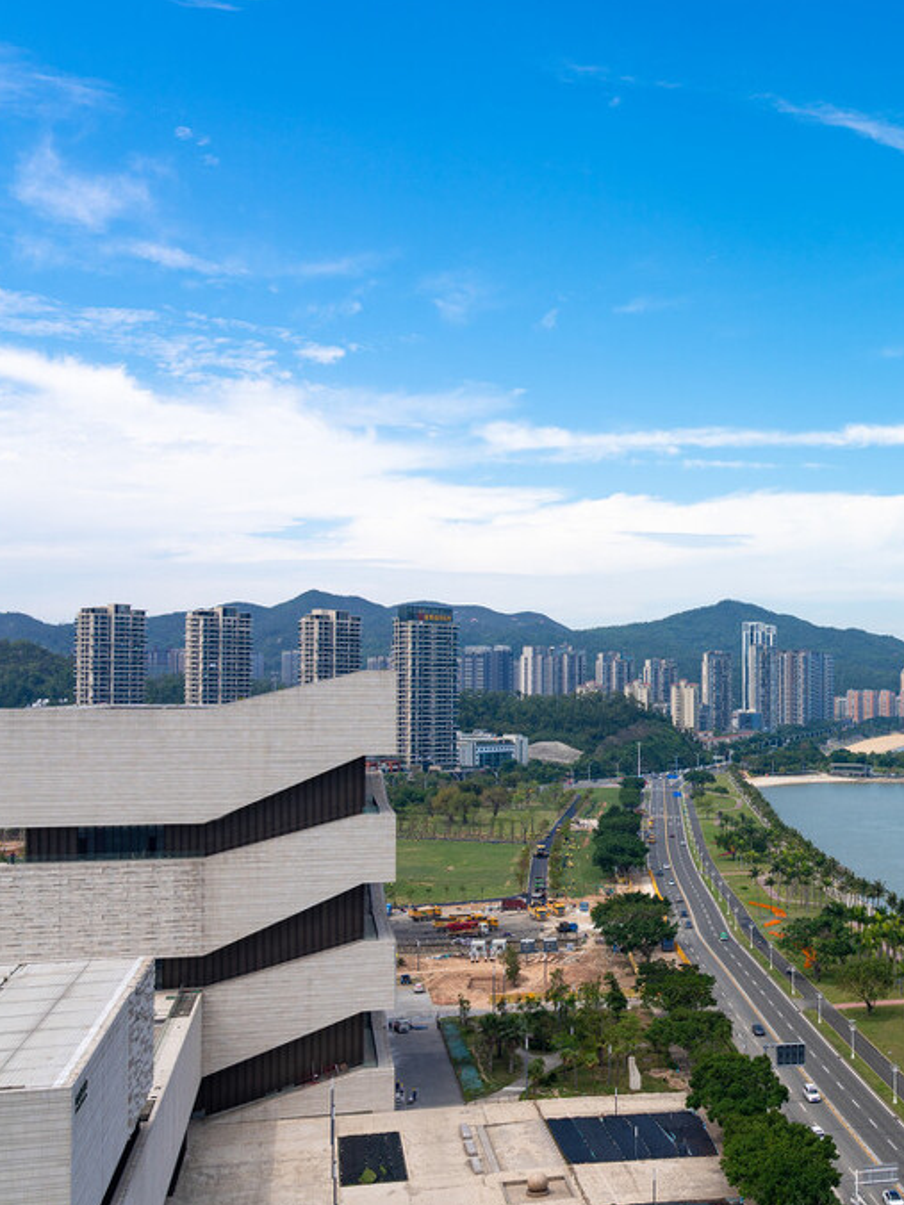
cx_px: 934
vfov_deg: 45.8
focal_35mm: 41
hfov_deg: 32.0
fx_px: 1428
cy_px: 575
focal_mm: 24
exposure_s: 1/200
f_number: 9
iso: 100
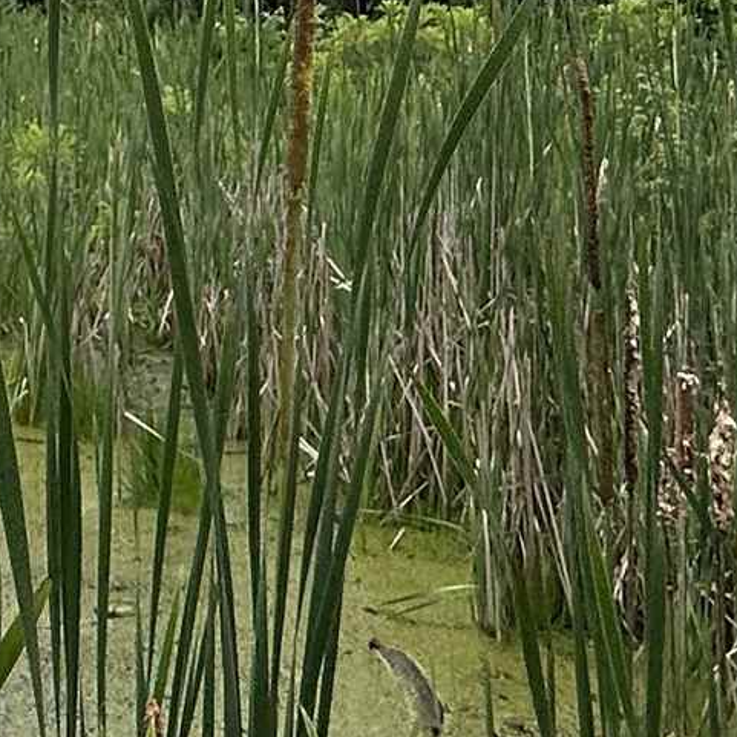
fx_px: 1903
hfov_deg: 21.4
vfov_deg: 18.8
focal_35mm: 79
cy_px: -424
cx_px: 49
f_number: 2.2
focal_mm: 2.22
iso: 50
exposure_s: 1/1261
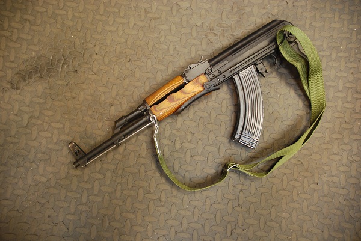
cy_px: 120
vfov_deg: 48.0
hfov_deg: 67.3
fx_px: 271
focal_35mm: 27
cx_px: 180
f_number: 3.5
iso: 800
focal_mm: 18
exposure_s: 1/30
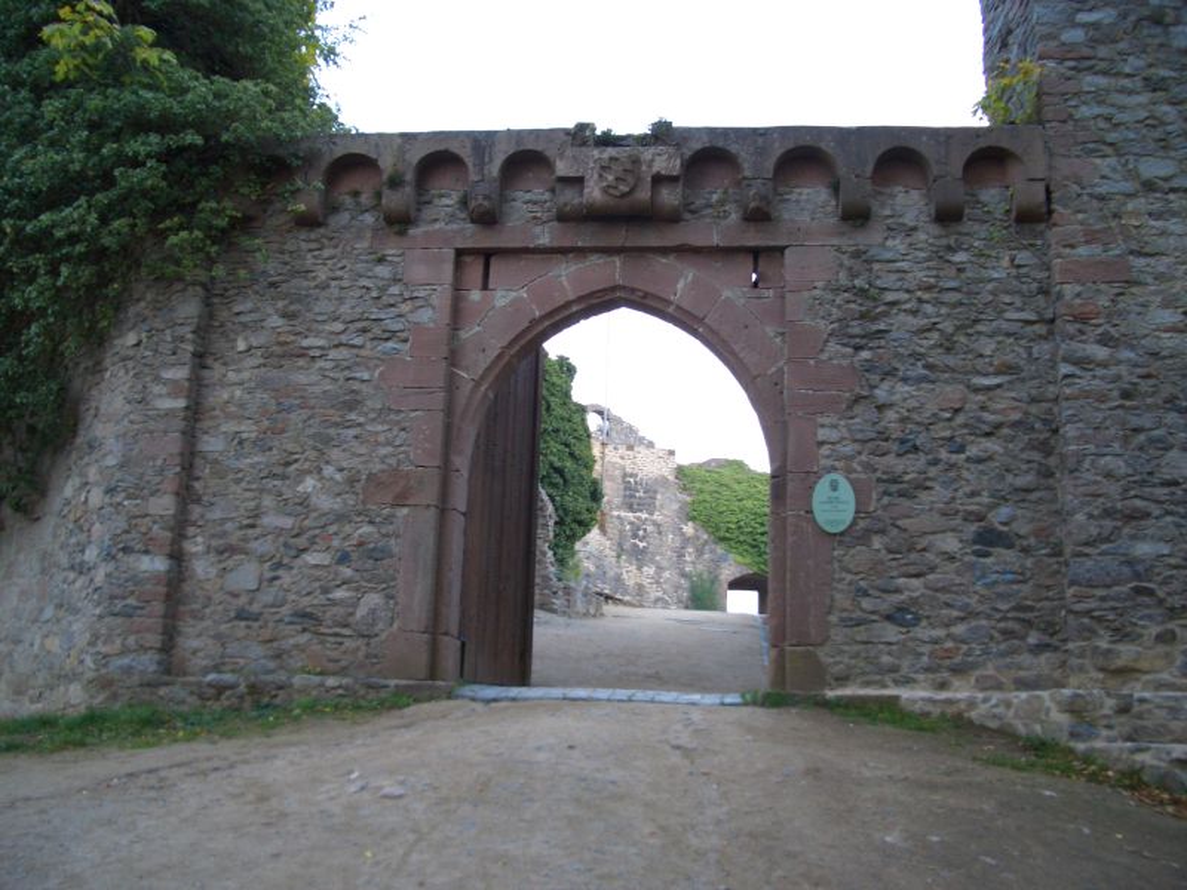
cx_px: 594
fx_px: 1200
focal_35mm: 35
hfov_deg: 52.6
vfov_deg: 40.7
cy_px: 445
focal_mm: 5.8
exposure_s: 1/15
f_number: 2.6
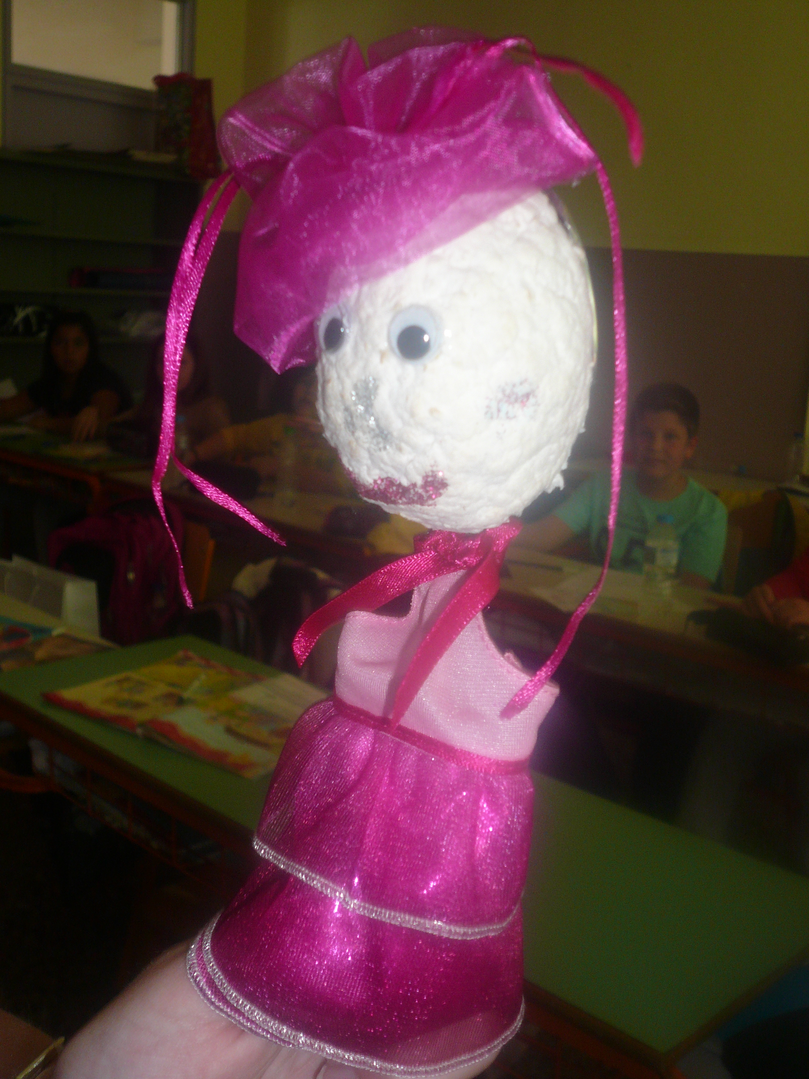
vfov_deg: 47.9
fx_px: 1215
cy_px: 540
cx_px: 404
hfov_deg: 36.8
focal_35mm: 39
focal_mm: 6.4
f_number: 3.2
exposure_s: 1/30
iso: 100
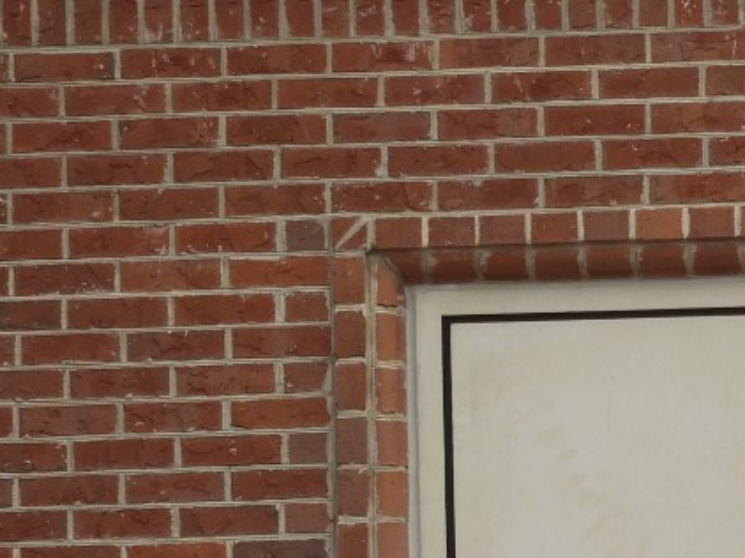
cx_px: 1086
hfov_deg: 4.6
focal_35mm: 427
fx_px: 9185
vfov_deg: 3.5
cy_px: 313
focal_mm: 22.4
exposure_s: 1/400
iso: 100
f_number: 5
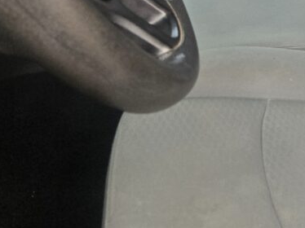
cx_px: 389
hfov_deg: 26.4
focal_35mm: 63
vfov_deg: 21.1
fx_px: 555
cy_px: -69
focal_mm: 5.4
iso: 160
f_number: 1.8
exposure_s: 1/180
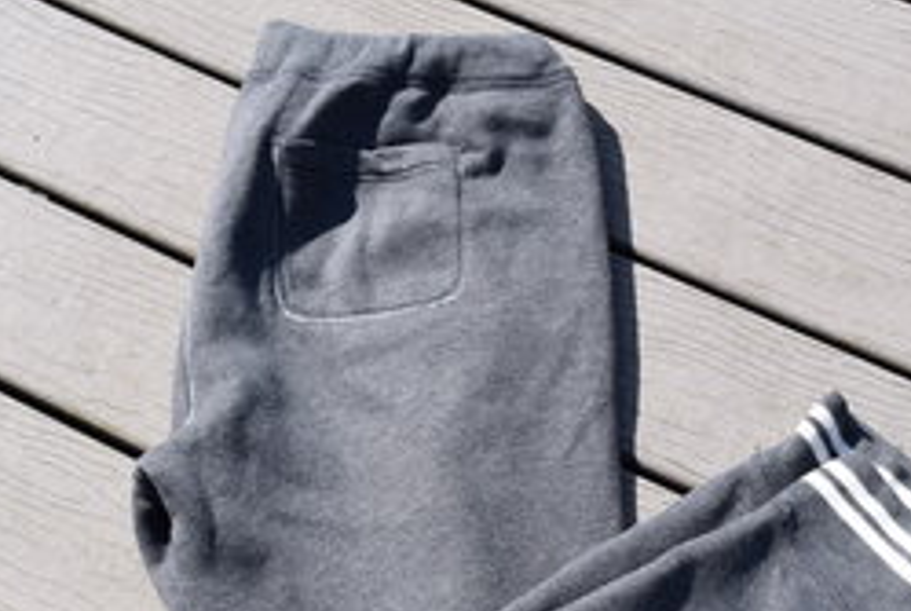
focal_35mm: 81
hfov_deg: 25.0
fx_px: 2050
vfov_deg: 16.8
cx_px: 521
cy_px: 487
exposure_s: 1/400
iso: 200
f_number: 10
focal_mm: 31
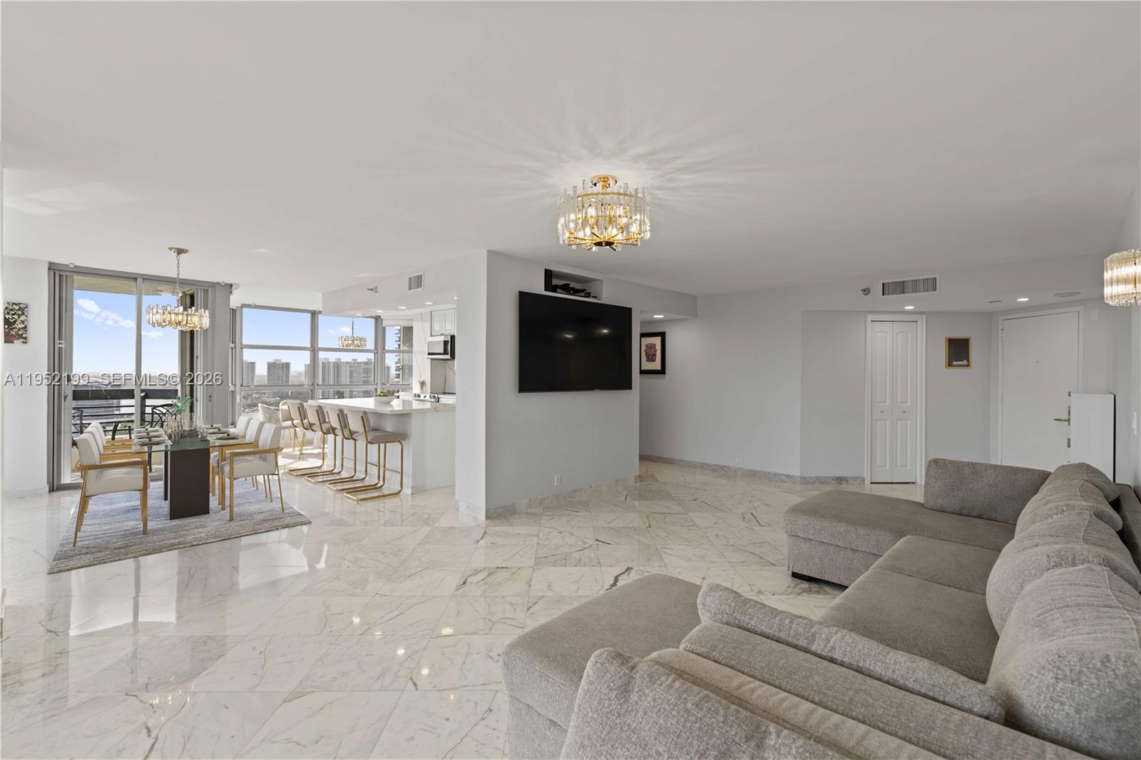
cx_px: 570
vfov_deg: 73.7
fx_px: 507
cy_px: 380
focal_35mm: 16
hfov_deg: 96.7
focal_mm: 16
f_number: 5.6
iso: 250
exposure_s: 1/30
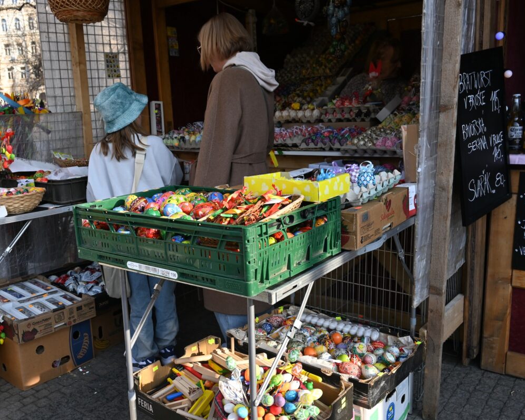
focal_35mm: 34
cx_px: 215
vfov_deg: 43.4
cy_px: 211
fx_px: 528
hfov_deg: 52.6
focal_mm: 20
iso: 200
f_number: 5.6
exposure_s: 1/250
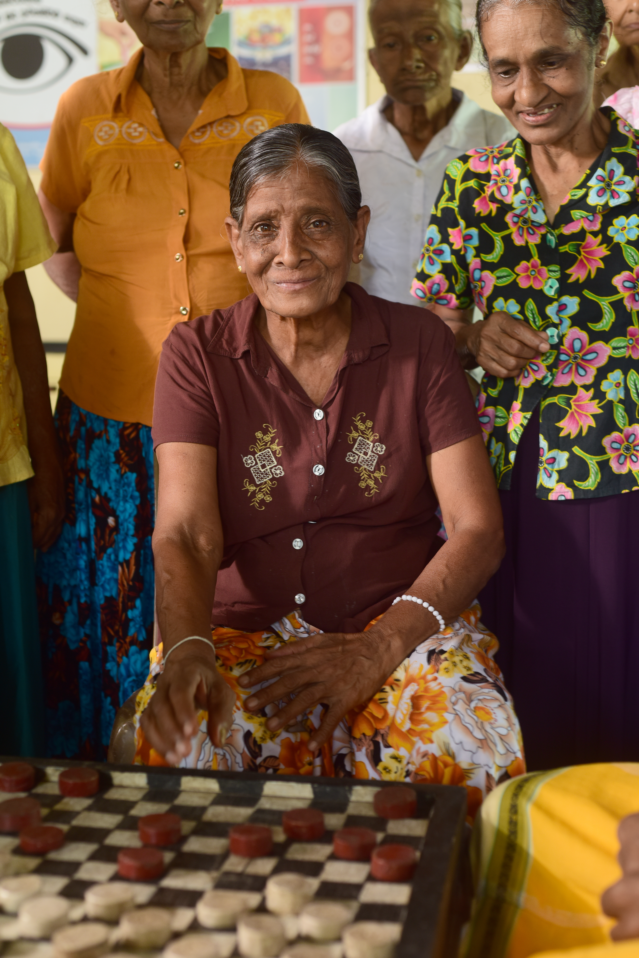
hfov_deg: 27.0
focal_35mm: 50
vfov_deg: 39.6
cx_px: 320
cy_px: 479
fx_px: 1330
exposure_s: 1/40
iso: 400
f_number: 4.5
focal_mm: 50
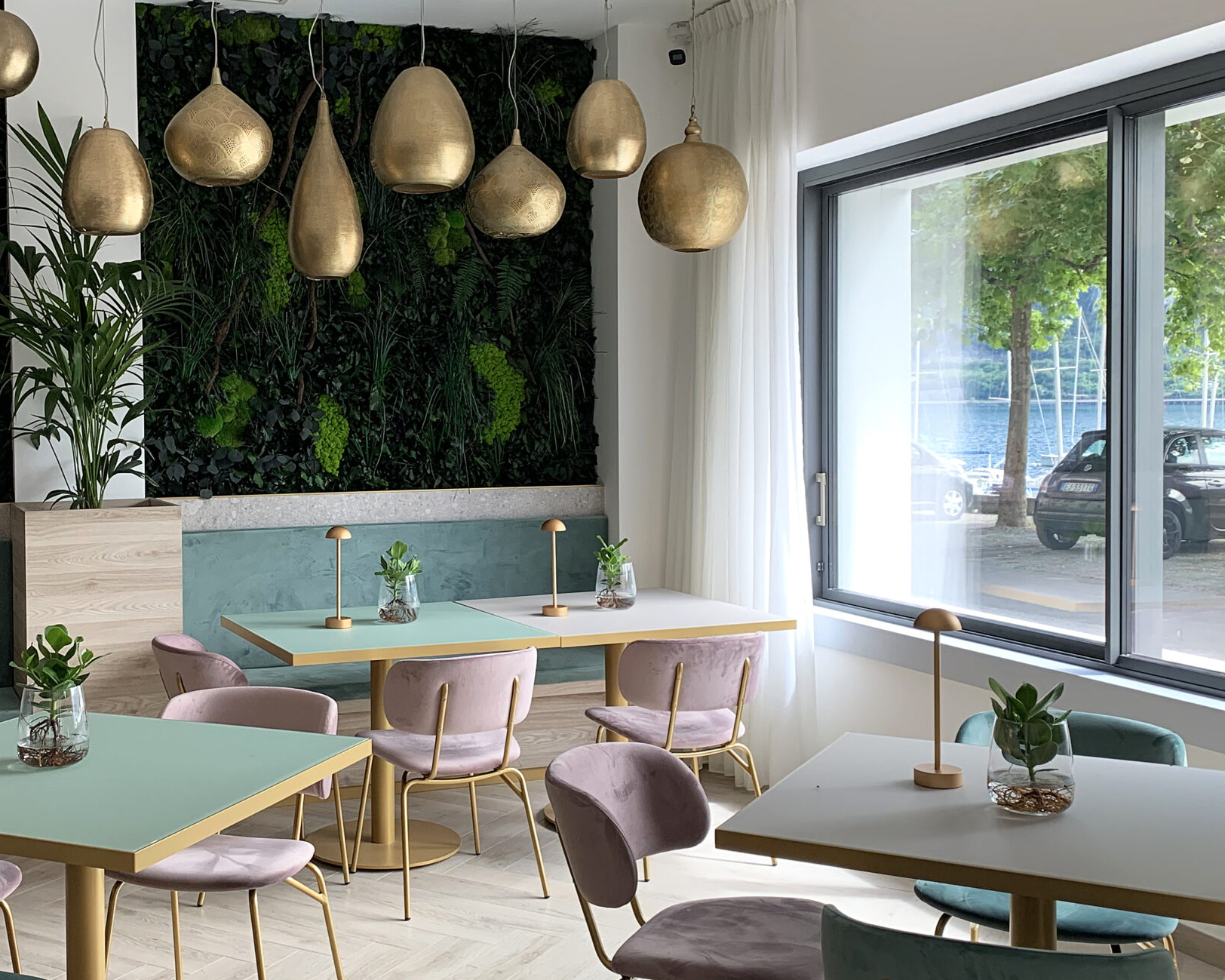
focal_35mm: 40
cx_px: 413
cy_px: 446
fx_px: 1450
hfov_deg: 45.1
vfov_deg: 37.3
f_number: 1.8
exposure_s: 1/82
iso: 64
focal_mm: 4.25
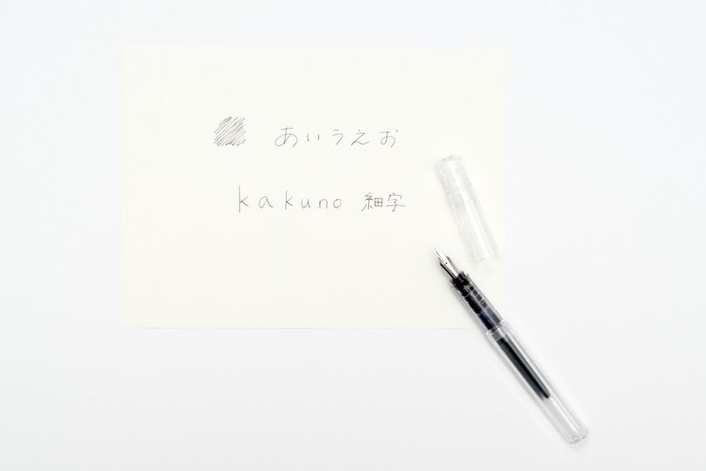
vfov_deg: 37.9
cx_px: 353
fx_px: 686
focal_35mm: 35
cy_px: 236
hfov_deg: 54.4
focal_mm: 23
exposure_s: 1/60
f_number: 5.6
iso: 1250
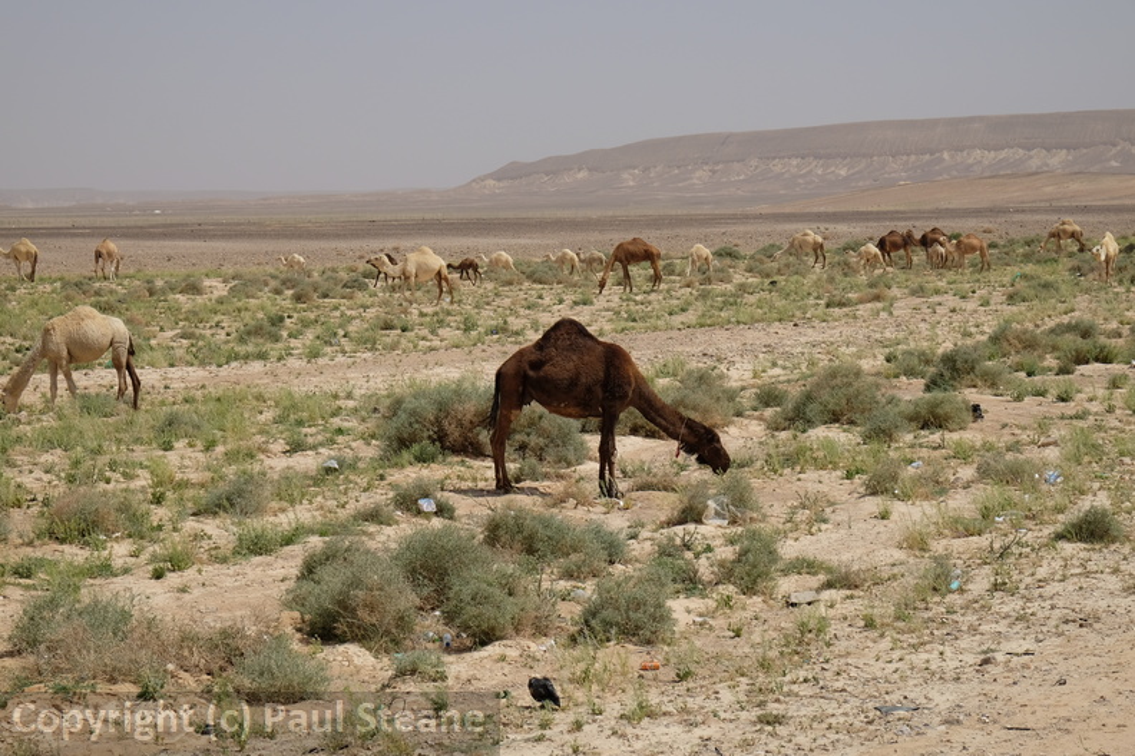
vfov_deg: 16.5
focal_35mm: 83
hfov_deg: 24.5
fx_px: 2617
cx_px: 568
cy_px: 378
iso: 200
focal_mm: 55
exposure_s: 1/350
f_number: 11
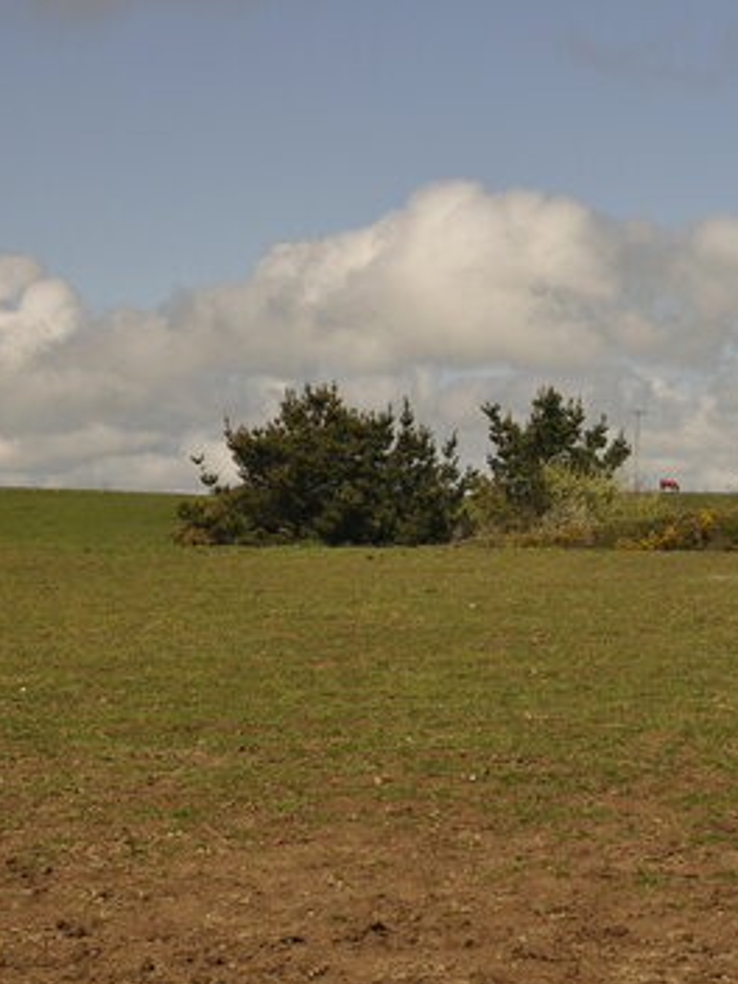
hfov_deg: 12.2
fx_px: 3432
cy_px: 495
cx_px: 674
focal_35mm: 121
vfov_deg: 16.3
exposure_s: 1/640
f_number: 13
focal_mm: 55
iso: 800
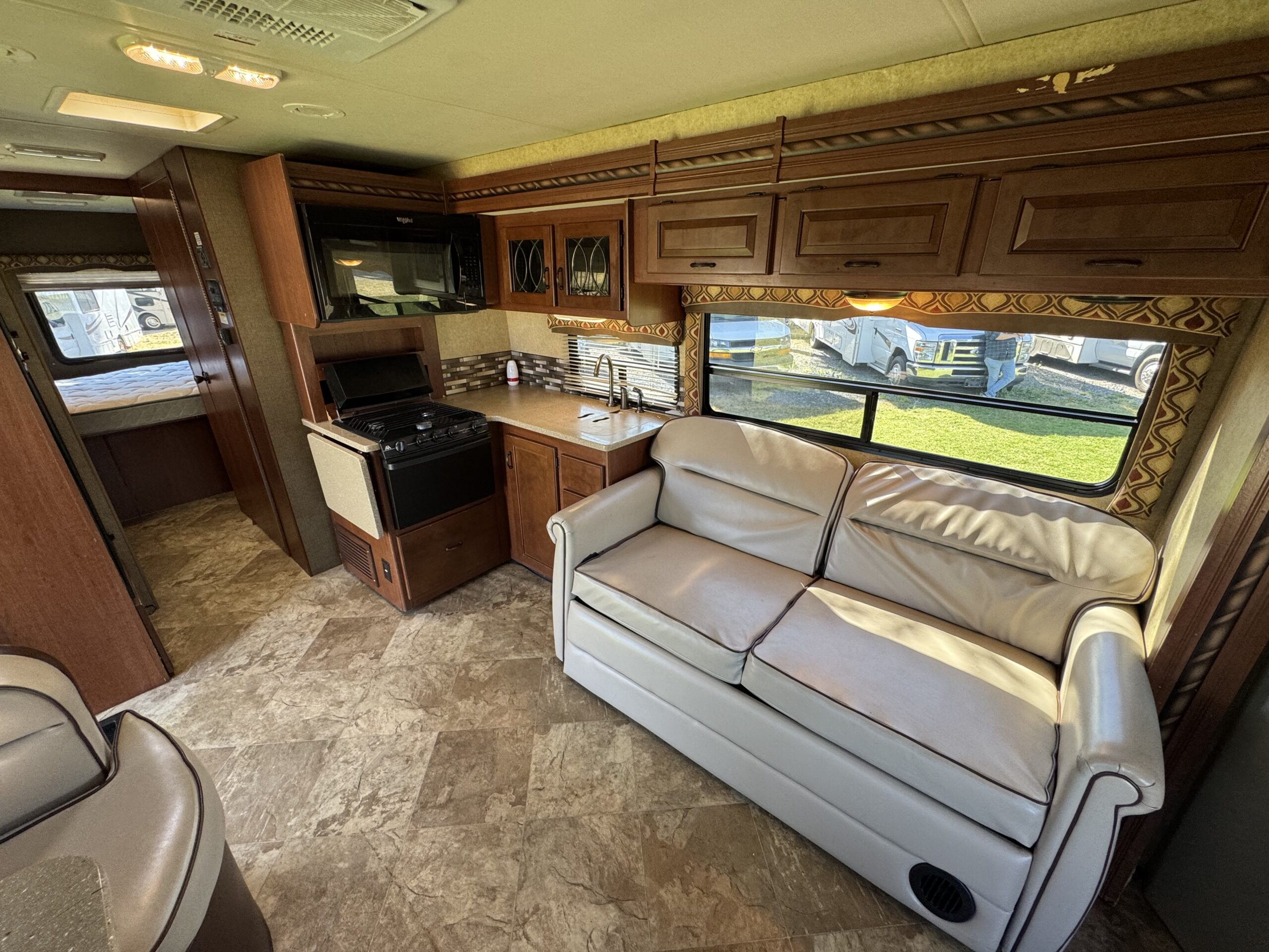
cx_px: 634
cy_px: 476
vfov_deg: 85.7
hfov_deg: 102.1
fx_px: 513
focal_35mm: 14
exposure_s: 1/99
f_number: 2.2
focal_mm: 2.22
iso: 160
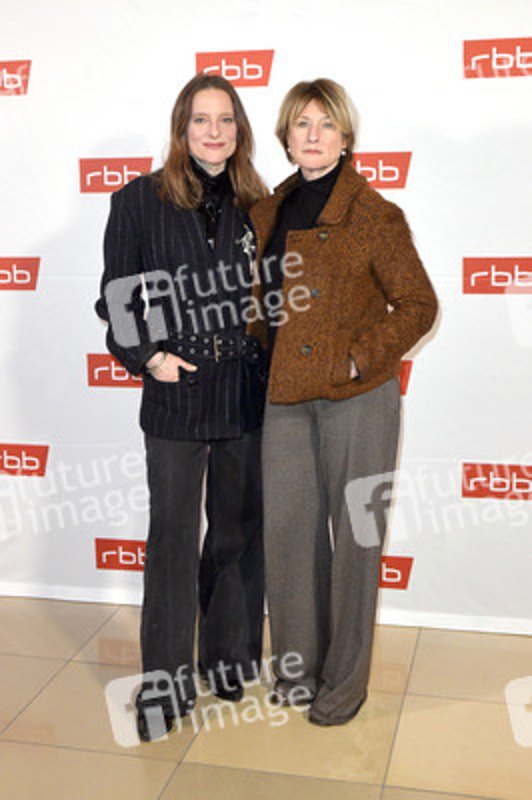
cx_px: 266
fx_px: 888
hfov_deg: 33.3
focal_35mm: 40
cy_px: 400
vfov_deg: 48.5
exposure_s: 1/200
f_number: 6.3
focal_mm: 40
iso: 2500
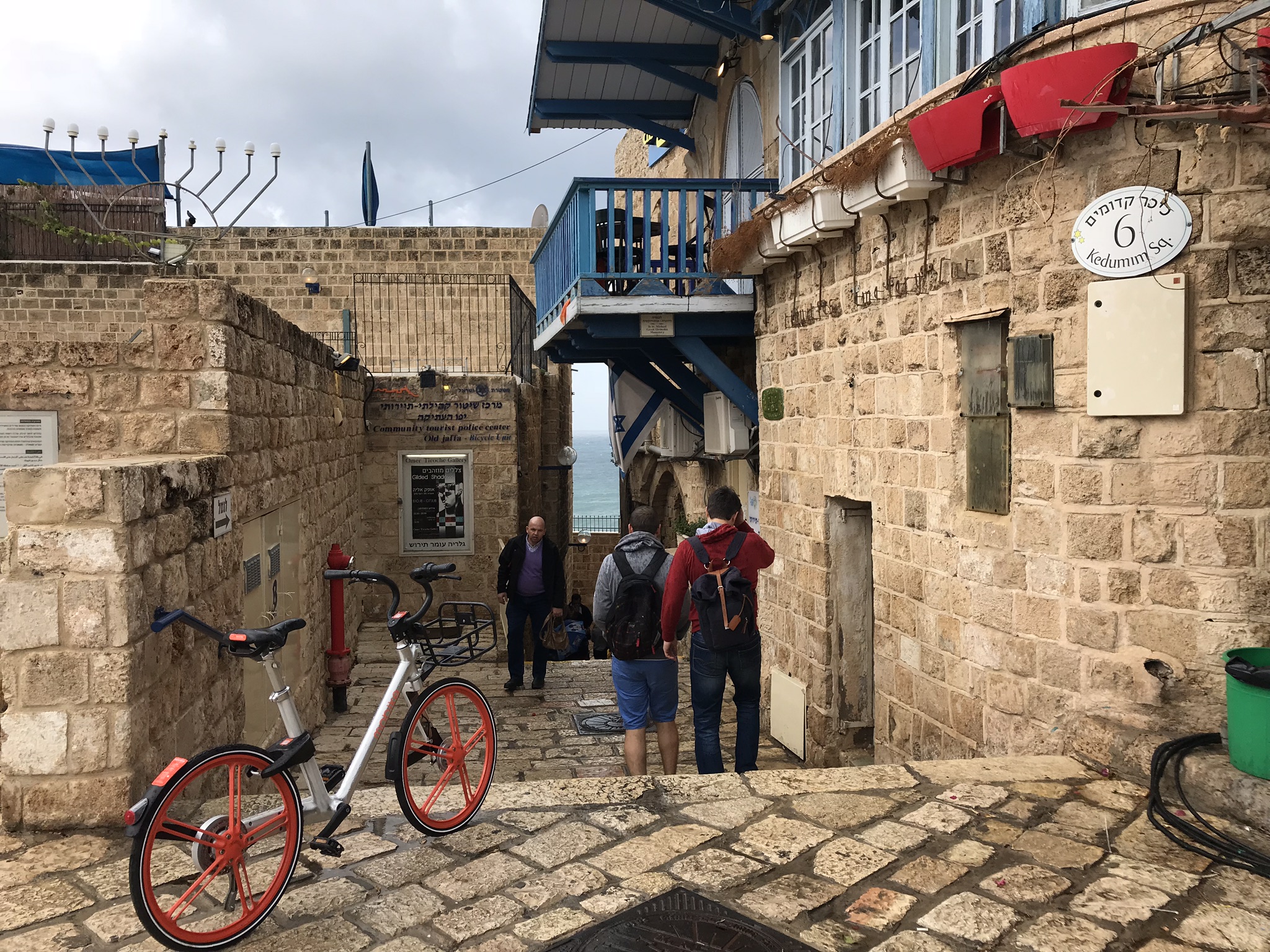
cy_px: 476
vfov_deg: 49.7
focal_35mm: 28
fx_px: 1027
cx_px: 635
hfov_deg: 63.4
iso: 20
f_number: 1.8
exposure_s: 1/1182
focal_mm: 3.99
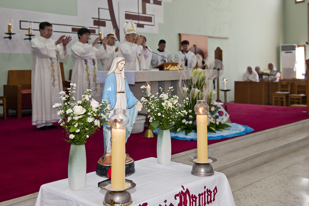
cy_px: 103
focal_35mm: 42
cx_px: 154
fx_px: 360
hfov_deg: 46.4
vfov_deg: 31.9
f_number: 5
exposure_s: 1/125
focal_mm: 42
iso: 800
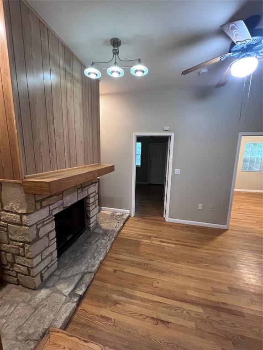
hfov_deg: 89.9
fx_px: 132
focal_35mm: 13
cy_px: 175
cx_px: 132
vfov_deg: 106.2
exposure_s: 1/60
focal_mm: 1.57
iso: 400
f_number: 1.8
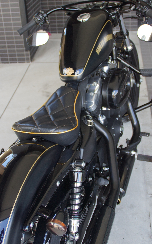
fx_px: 325
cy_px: 111
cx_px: 69
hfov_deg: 26.3
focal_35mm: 49
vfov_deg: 41.0
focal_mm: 24
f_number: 4
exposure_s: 1/160
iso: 200
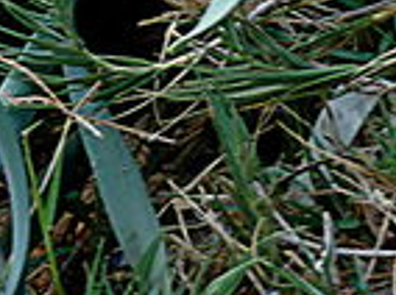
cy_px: -267
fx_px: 7869
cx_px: -156
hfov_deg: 2.9
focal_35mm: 689
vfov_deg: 2.1
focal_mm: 29
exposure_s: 1/125
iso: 80
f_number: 4
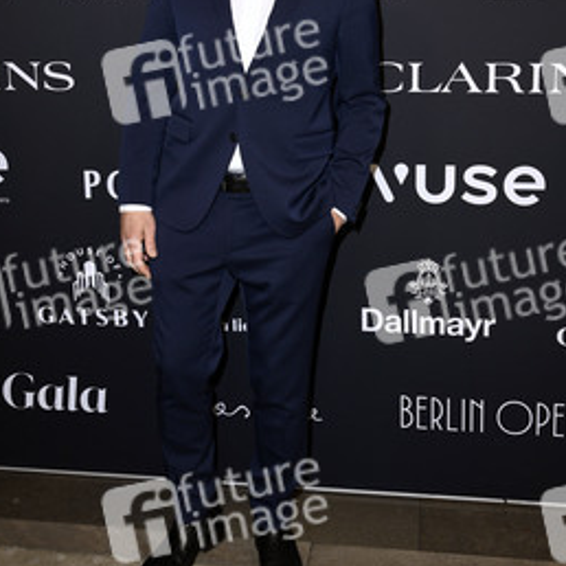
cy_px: 182
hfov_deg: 36.8
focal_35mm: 46
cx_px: 279
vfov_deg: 36.4
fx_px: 851
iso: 500
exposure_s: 1/250
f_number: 5.6
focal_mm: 35
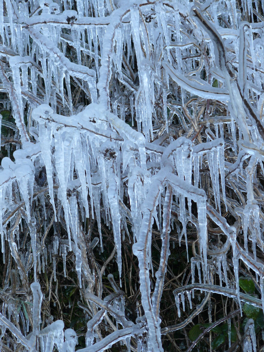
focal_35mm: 144
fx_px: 1464
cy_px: 176
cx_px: 132
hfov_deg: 10.3
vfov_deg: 13.7
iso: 100
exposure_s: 1/60
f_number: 3.3
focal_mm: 24.1
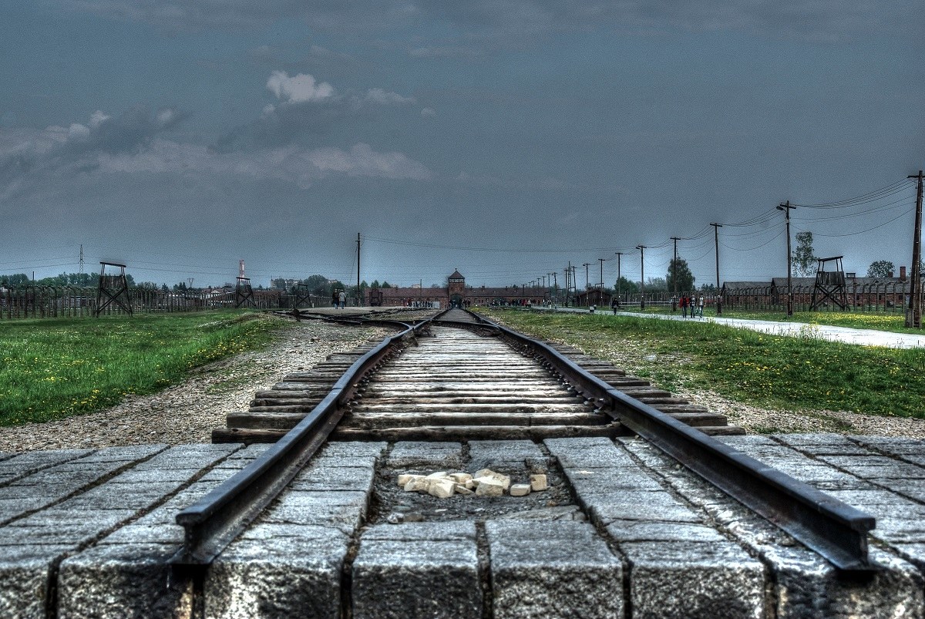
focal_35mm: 82
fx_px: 2109
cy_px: 310
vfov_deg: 16.7
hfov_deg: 24.7
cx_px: 462
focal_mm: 55
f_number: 9.5
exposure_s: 1/500
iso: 400
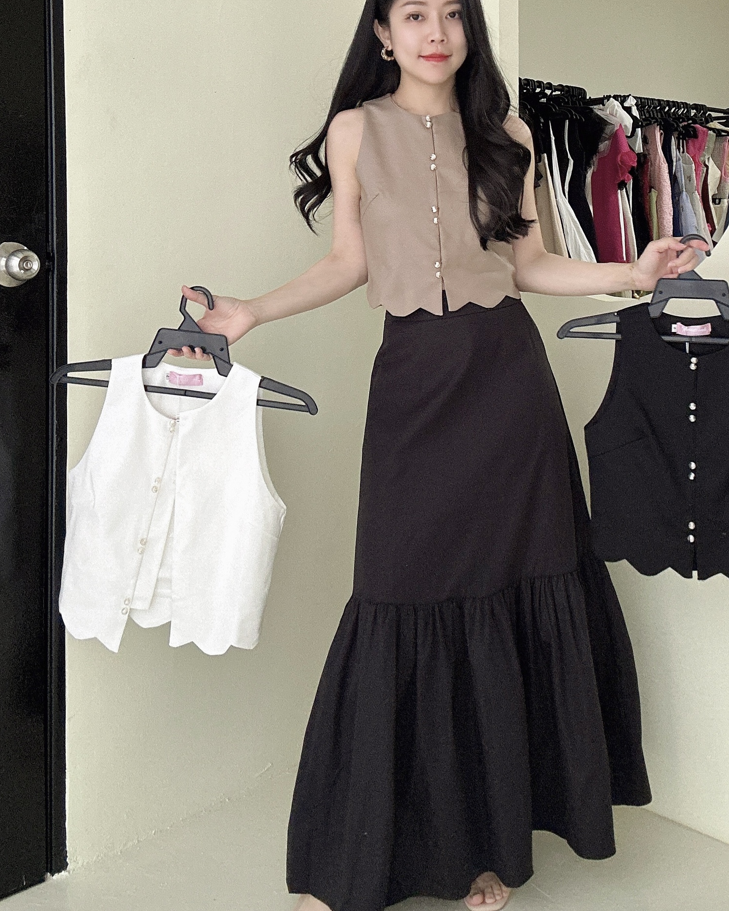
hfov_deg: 49.6
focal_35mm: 29
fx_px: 782
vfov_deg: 60.4
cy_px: 417
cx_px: 440
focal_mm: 2.69
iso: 100
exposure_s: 1/60
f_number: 1.9
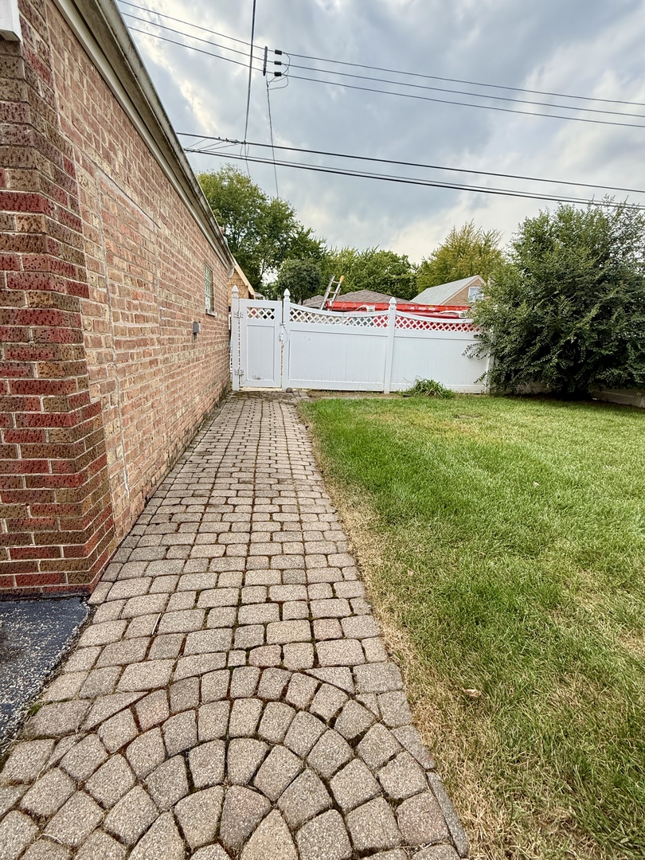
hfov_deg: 85.7
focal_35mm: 14
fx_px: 348
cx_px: 322
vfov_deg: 102.1
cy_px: 430
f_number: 2.2
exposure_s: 1/607
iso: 64
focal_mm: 2.22
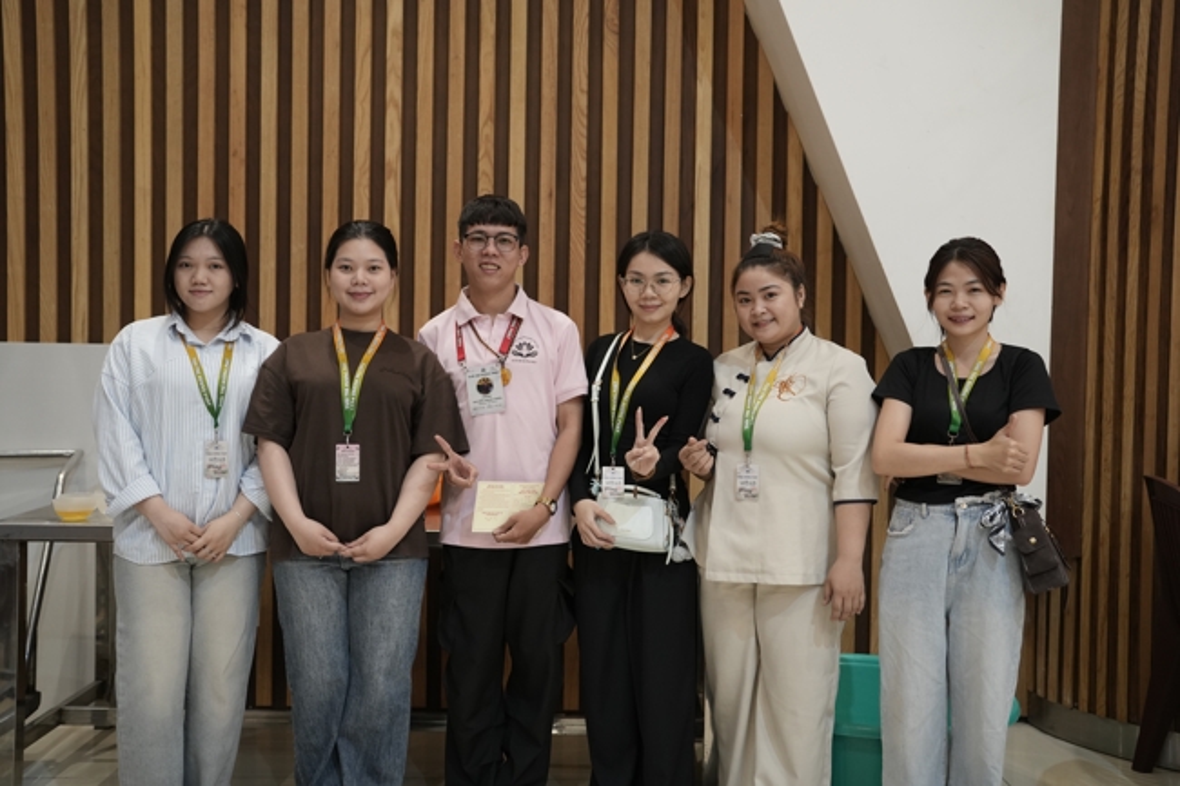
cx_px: 590
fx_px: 1278
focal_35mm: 39
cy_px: 393
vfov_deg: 34.2
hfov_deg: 49.6
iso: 1600
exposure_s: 1/125
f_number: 2.5
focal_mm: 39
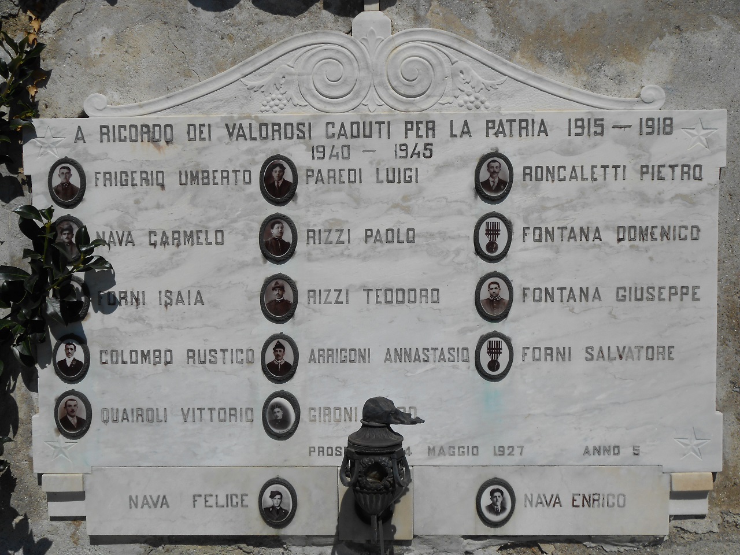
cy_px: 278
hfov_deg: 49.0
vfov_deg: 37.7
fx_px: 812
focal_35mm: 38
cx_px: 370
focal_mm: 6.8
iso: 80
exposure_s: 1/320
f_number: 13.2
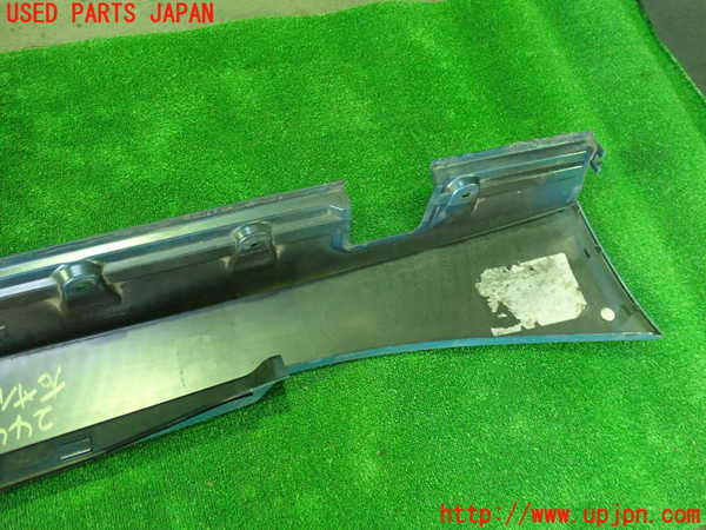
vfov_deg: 46.8
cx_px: 353
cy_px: 265
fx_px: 612
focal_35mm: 30
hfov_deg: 60.0
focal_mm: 5.5
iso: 800
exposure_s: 1/30
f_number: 2.3
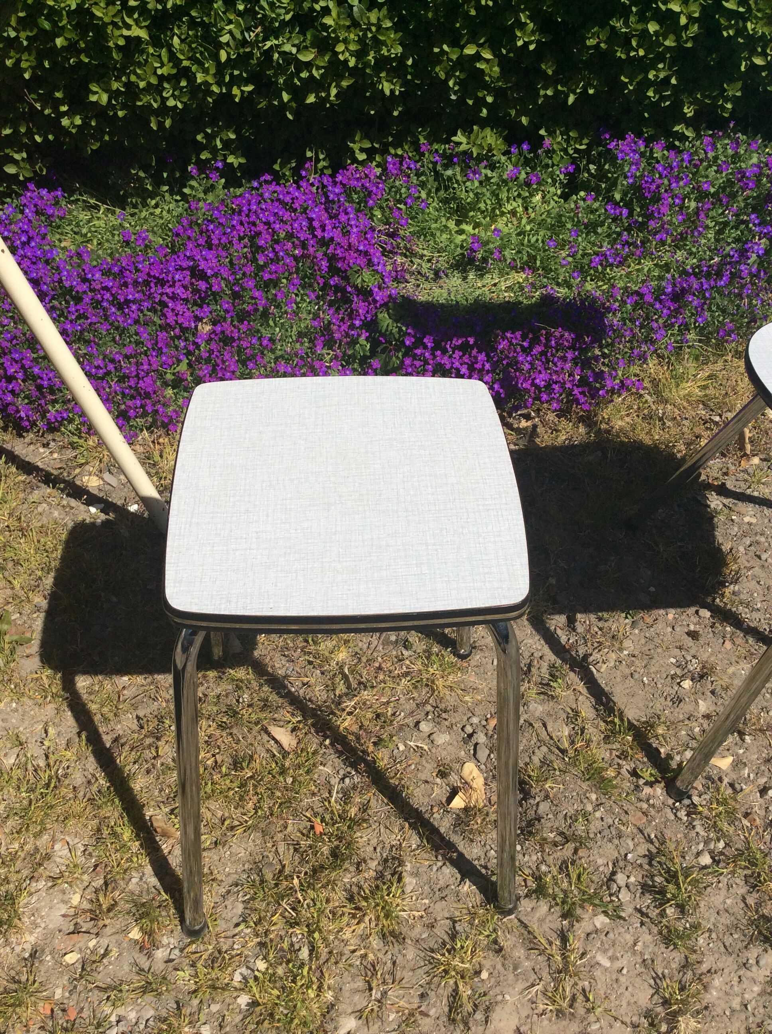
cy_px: 517
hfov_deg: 44.1
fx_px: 954
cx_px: 386
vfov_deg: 56.9
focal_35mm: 32
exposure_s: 1/2725
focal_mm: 3.3
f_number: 2.4
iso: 32
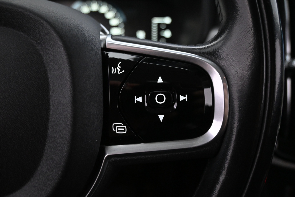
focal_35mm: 29
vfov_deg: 44.6
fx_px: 240
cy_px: 98
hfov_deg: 63.2
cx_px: 148
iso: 3200
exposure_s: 1/30
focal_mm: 19.5
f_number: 3.8
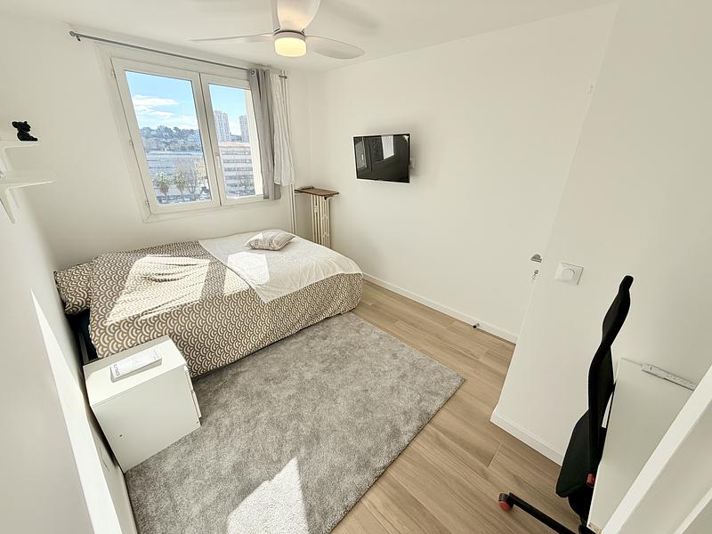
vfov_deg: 85.7
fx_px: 288
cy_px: 267
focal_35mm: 14
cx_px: 356
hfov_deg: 102.1
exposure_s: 1/502
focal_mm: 2.22
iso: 40
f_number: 2.2
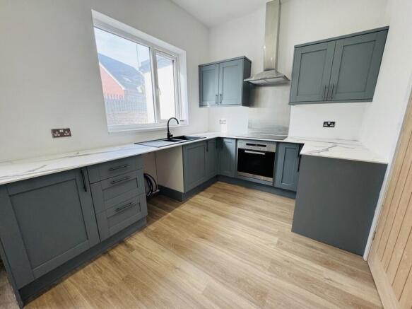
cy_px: 154
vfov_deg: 85.7
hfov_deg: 102.1
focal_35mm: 14
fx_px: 167
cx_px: 206
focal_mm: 2.22
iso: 50
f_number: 2.2
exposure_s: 1/100
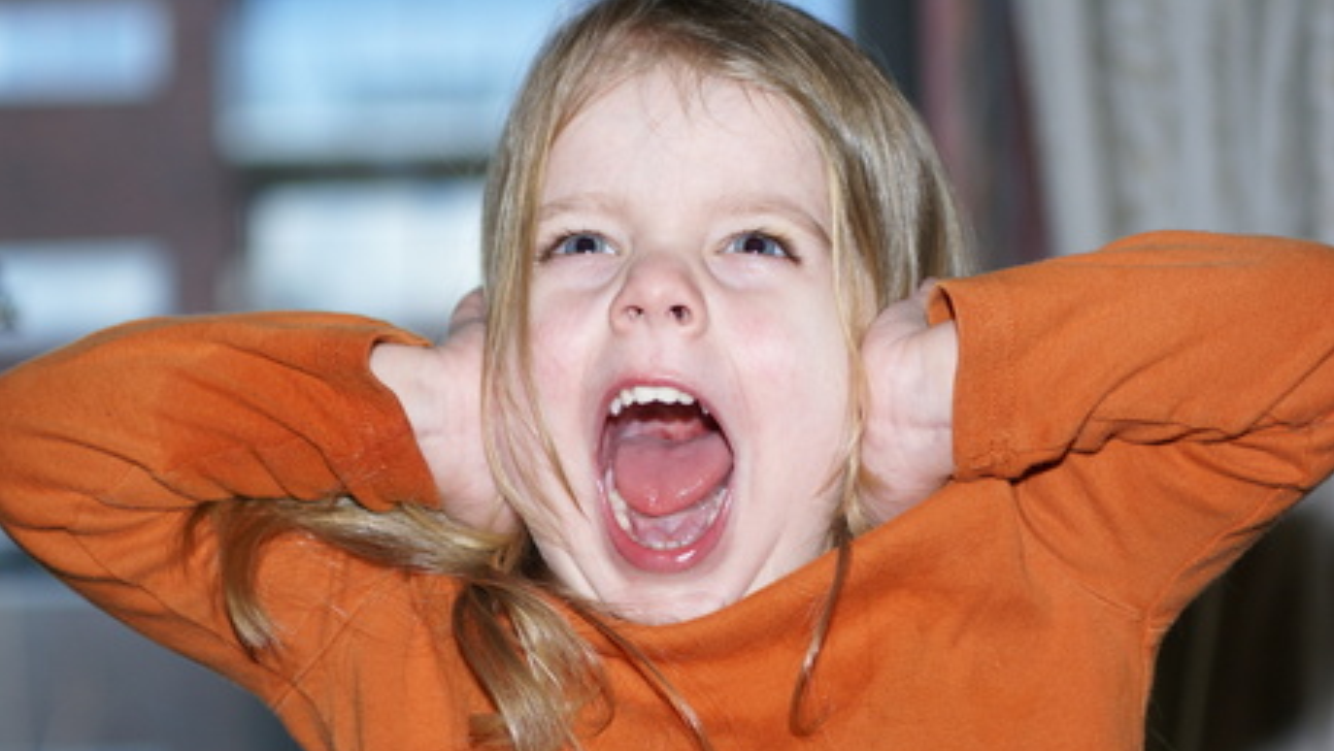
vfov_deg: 10.2
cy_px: 445
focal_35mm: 119
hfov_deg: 18.1
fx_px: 4194
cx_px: 667
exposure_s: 1/125
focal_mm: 75
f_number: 4
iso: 100
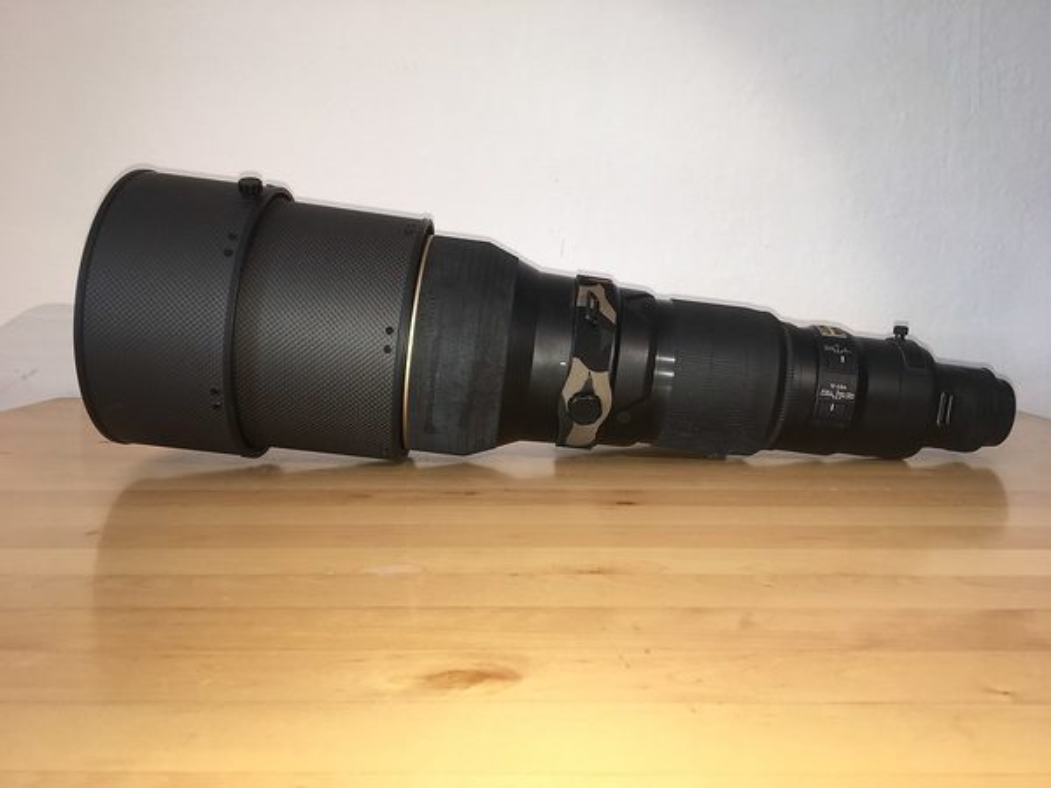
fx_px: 880
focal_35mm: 29
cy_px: 394
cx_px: 526
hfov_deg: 61.7
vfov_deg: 48.2
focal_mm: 4.15
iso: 32
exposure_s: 1/33
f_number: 2.2
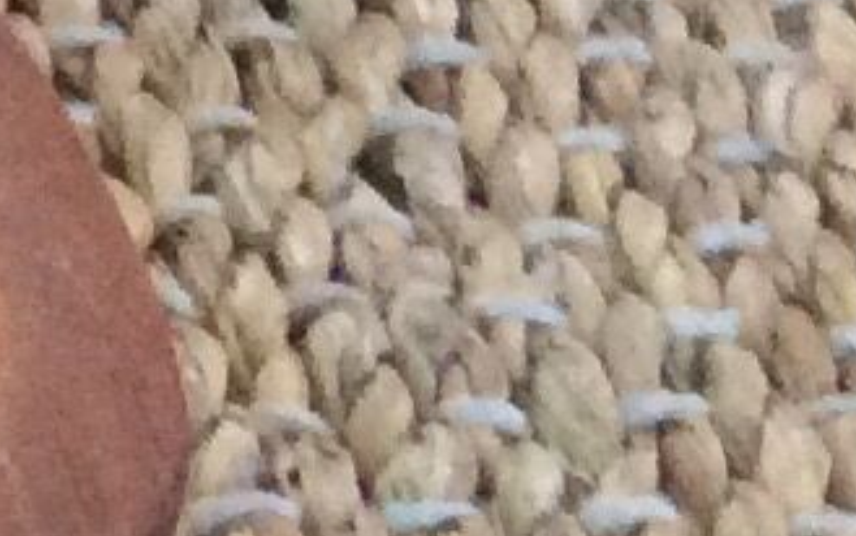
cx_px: -2029
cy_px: 786
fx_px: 6232
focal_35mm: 267
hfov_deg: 6.8
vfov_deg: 4.9
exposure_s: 1/25
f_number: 2.4
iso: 250
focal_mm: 3.3
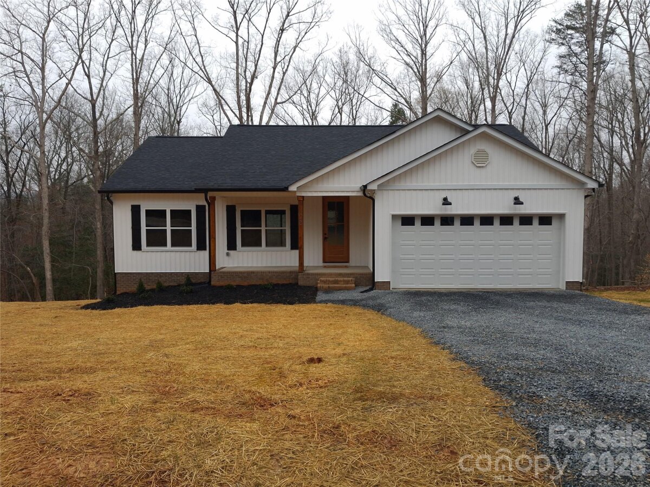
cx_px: 325
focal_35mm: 27
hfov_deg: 65.3
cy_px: 244
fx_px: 507
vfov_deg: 51.4
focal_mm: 4
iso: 20
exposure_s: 1/129
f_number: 1.8
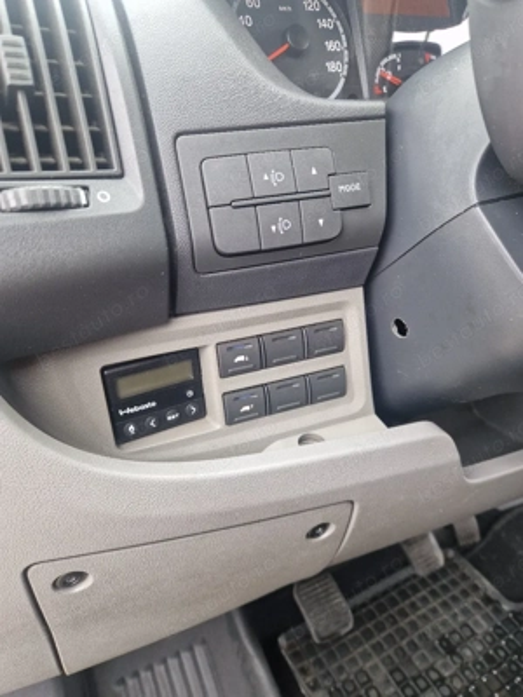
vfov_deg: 73.9
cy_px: 348
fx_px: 463
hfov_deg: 58.9
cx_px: 262
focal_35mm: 23
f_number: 1.8
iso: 50
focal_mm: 5.4
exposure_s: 1/182
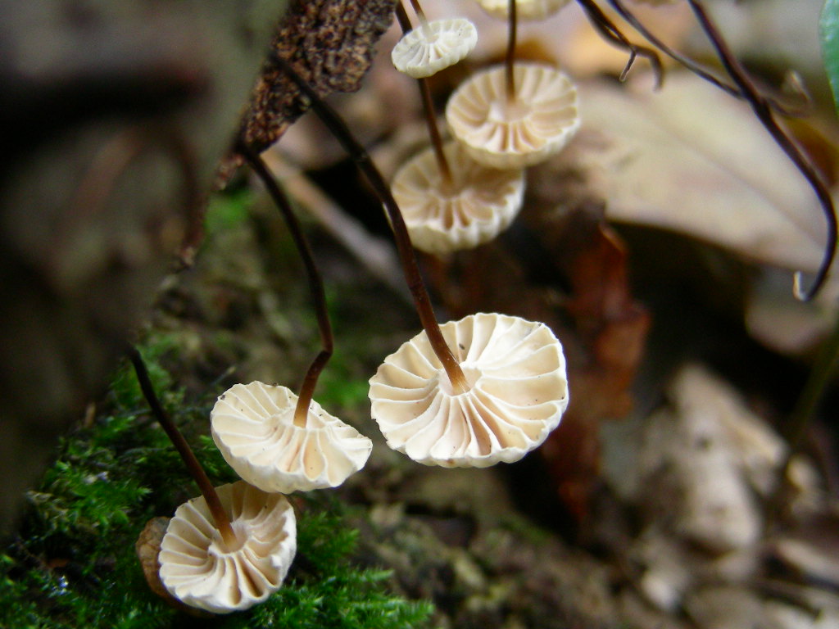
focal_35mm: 70
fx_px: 1697
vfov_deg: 21.0
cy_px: 314
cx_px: 420
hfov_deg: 27.8
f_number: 3.5
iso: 200
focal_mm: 11.7
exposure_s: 1/3.7
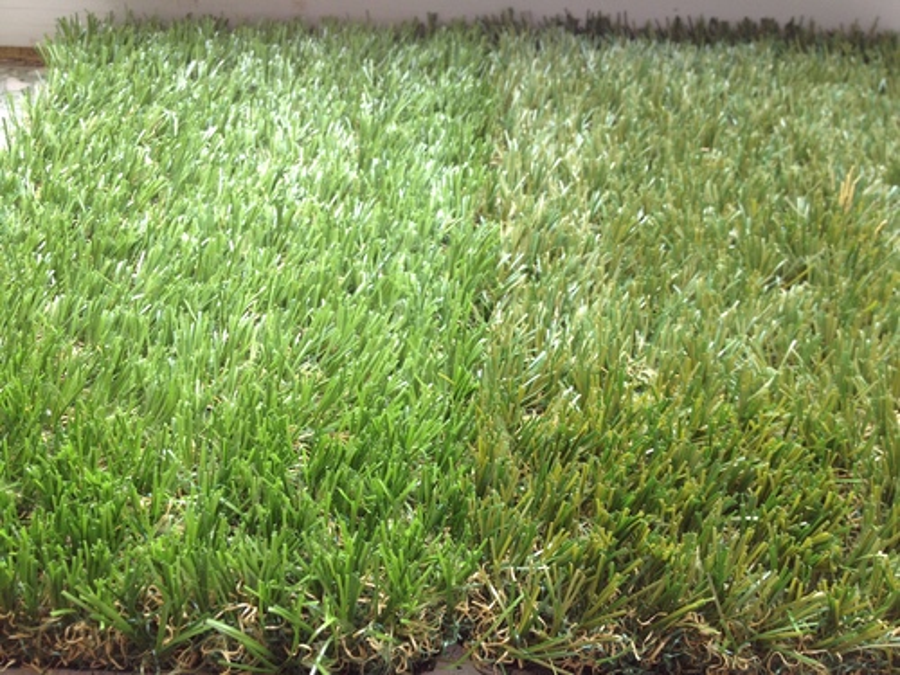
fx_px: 910
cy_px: 338
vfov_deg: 40.7
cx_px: 450
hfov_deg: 52.6
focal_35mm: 35
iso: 64
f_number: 2.4
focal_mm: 4.28
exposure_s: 1/24
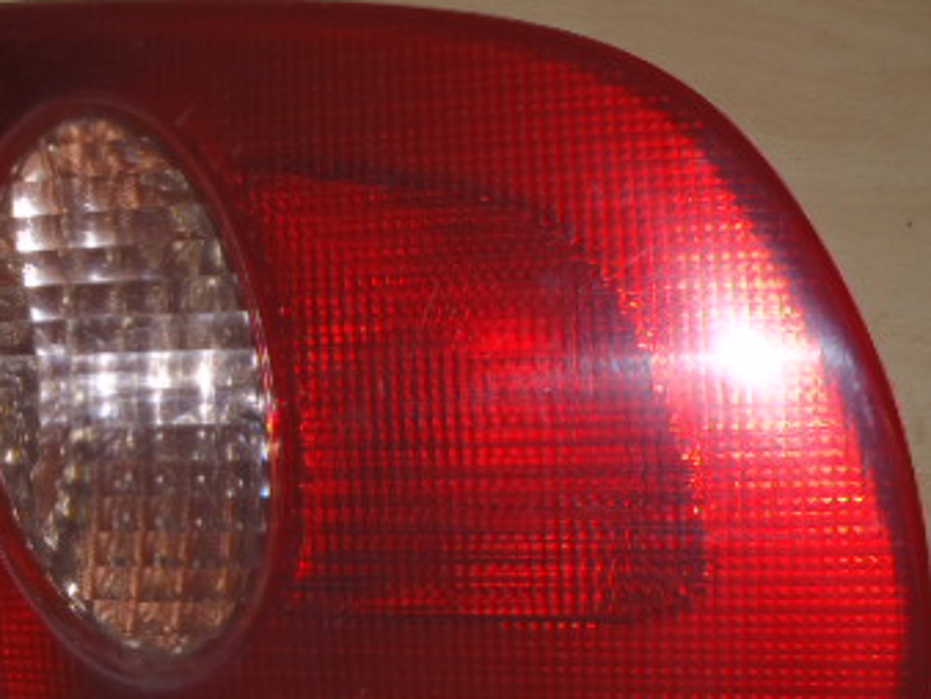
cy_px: 355
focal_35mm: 53
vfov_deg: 27.6
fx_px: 1426
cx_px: 273
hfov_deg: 35.6
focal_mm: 5
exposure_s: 1/30
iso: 100
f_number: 3.9
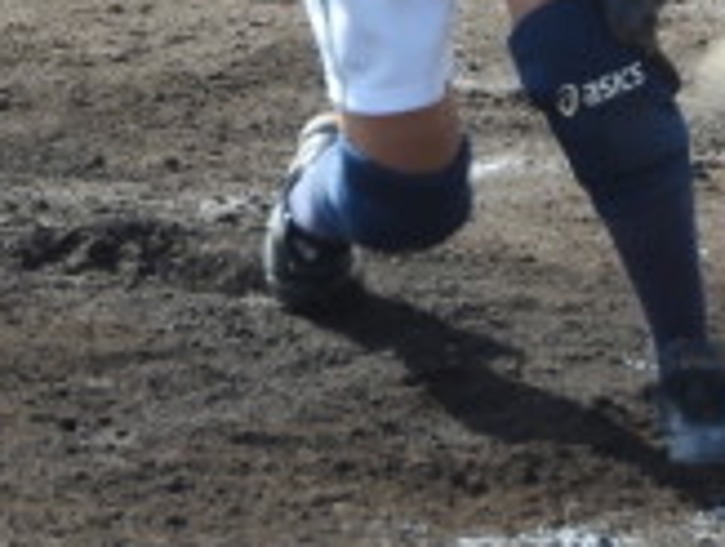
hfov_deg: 2.4
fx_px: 16960
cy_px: -267
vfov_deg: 1.8
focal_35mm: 808
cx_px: 387
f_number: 5.3
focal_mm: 39.4
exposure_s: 1/200
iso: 100
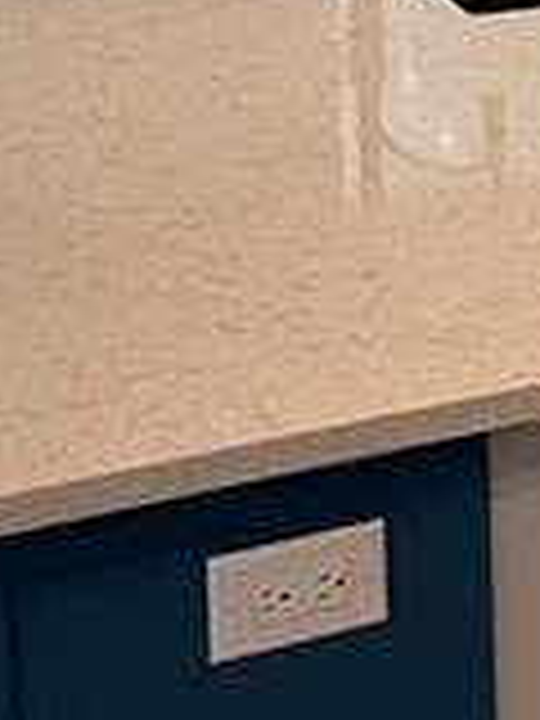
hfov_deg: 12.3
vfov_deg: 17.1
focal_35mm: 105
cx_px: 1120
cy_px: -315
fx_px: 2184
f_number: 2.2
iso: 125
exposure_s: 1/120
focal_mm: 2.22
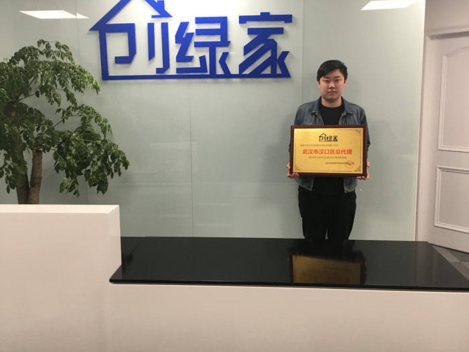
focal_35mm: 33
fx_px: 447
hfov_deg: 55.3
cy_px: 156
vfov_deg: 42.9
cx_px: 225
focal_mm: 4.15
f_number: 2.2
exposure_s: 1/33
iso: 50
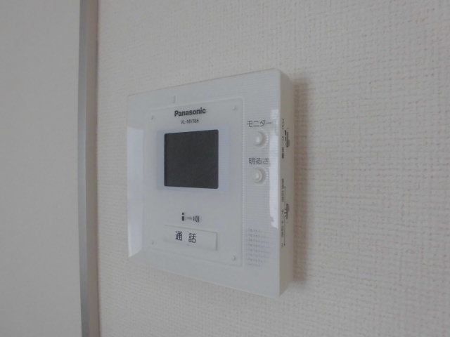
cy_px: 168
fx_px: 338
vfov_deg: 53.1
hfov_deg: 67.3
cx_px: 225
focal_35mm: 26
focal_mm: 4.6
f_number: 3.5
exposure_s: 1/60
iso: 200
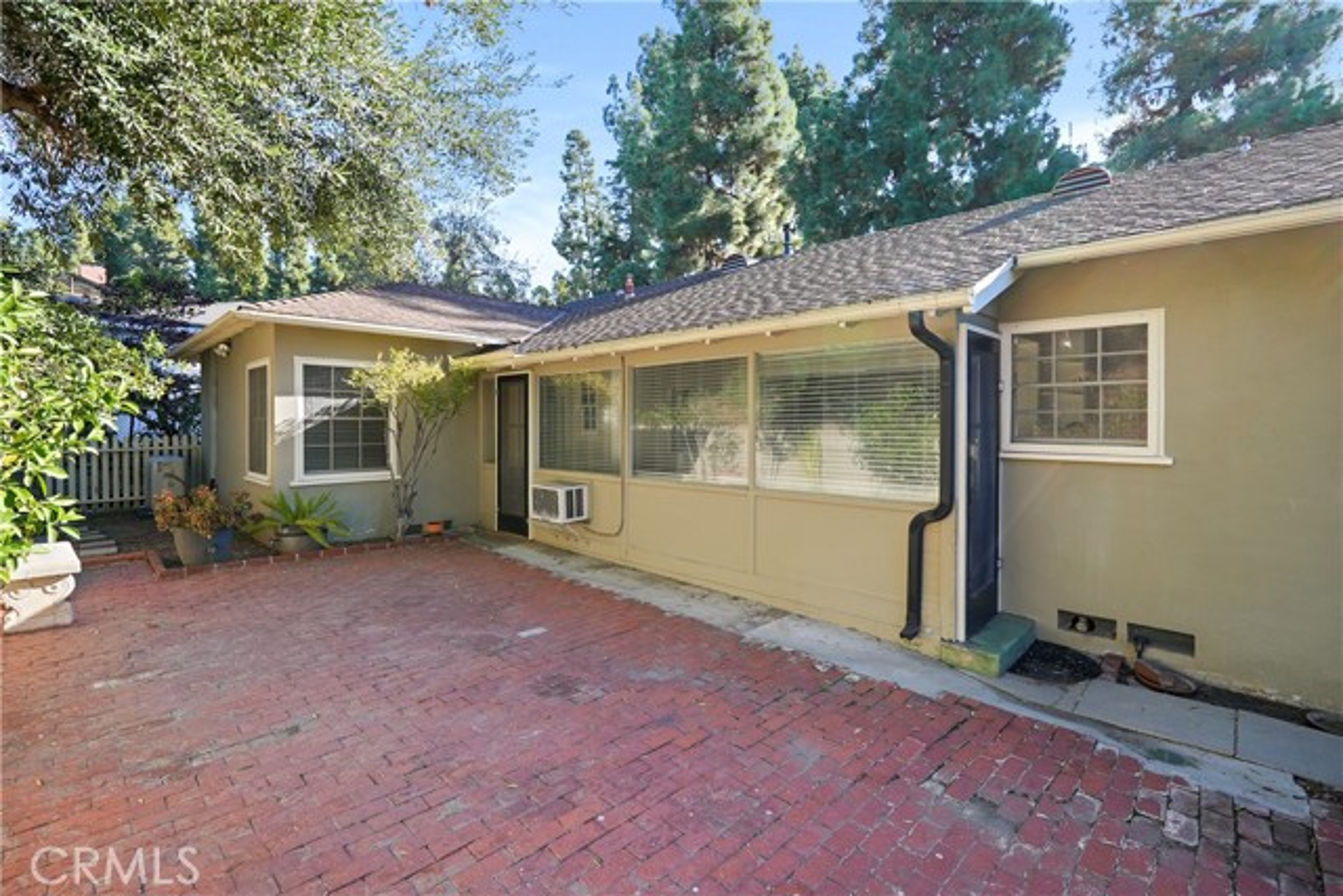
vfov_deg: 73.8
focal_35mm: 16
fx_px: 597
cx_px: 672
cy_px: 448
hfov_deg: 96.7
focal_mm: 16
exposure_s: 1/125
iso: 100
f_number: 4
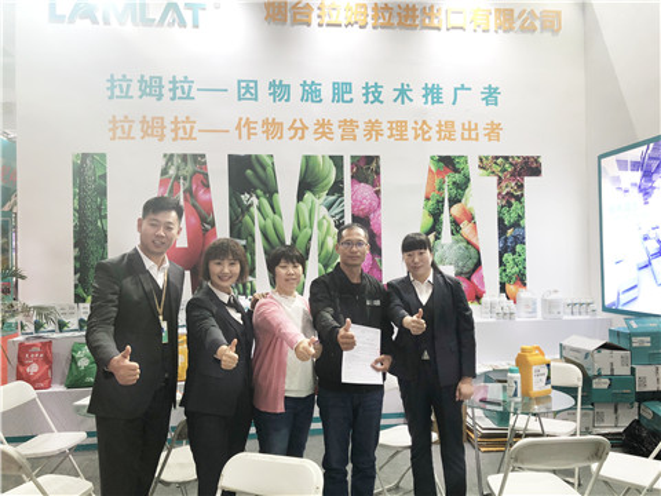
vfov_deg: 49.7
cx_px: 330
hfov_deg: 63.4
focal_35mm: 28
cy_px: 248
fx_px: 535
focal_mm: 4
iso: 40
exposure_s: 1/33
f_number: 1.8
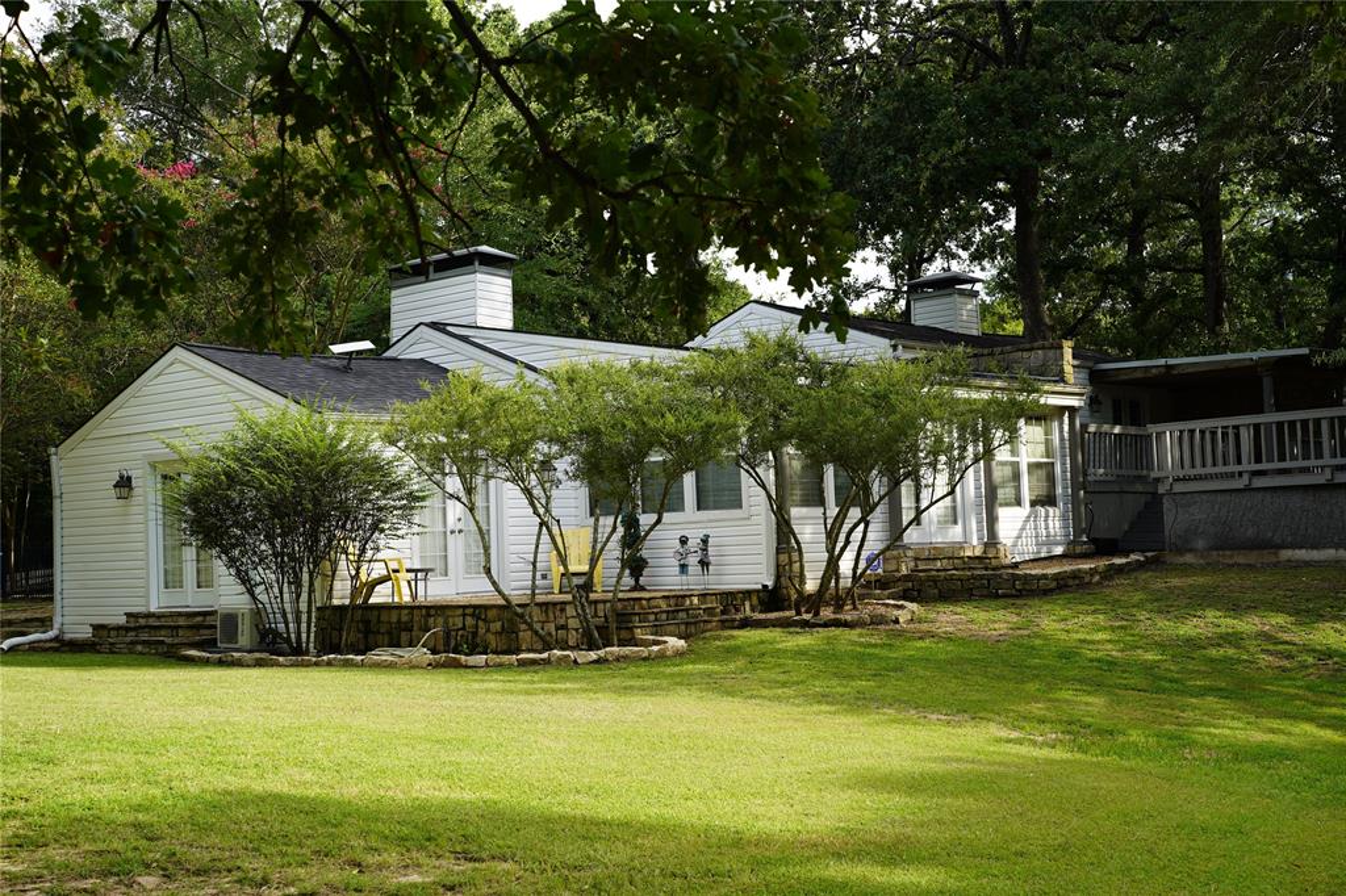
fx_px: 1869
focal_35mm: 50
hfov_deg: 39.6
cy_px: 448
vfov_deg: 27.0
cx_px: 673
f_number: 6.3
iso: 100
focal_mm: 50
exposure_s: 1/100
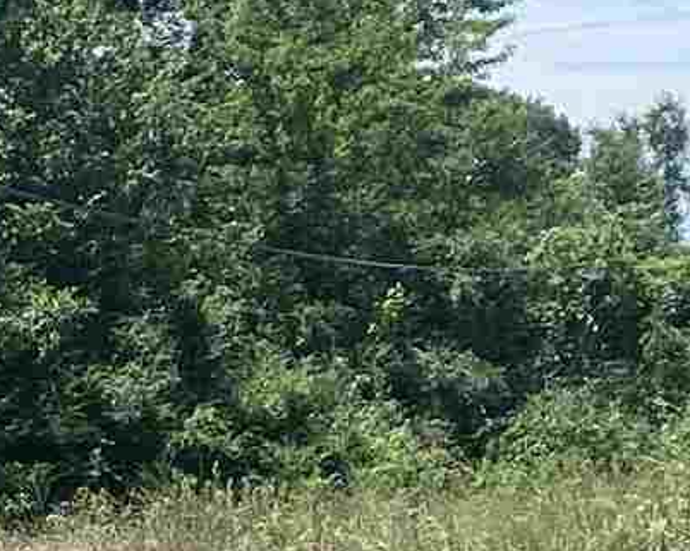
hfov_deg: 9.8
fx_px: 3959
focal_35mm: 194
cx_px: -105
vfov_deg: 7.8
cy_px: 790
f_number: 1.8
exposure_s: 1/1996
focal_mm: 4.25
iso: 32
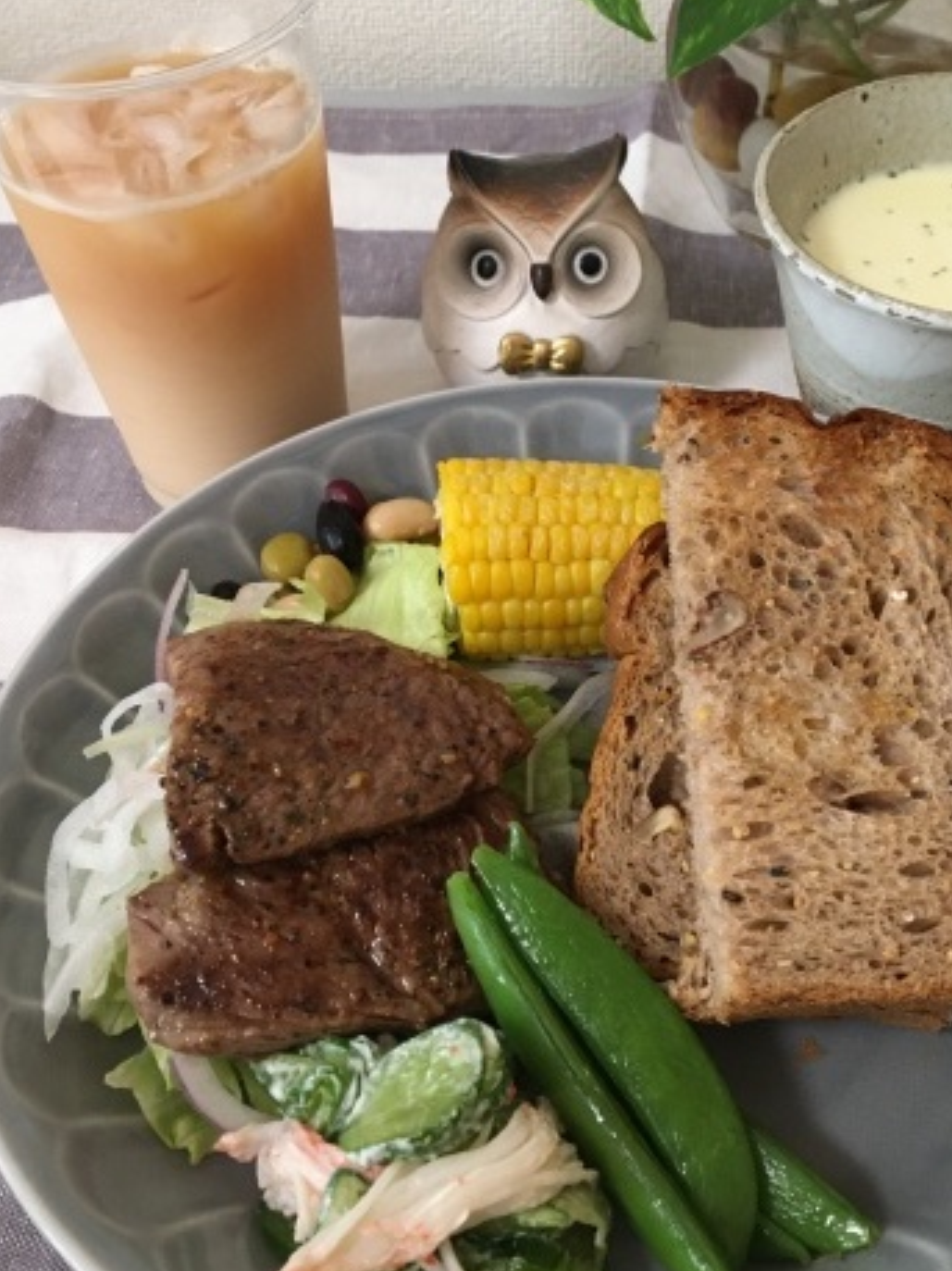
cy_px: 583
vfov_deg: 48.9
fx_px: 1395
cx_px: 530
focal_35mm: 38
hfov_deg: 37.6
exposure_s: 1/30
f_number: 2.2
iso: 125
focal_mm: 4.15
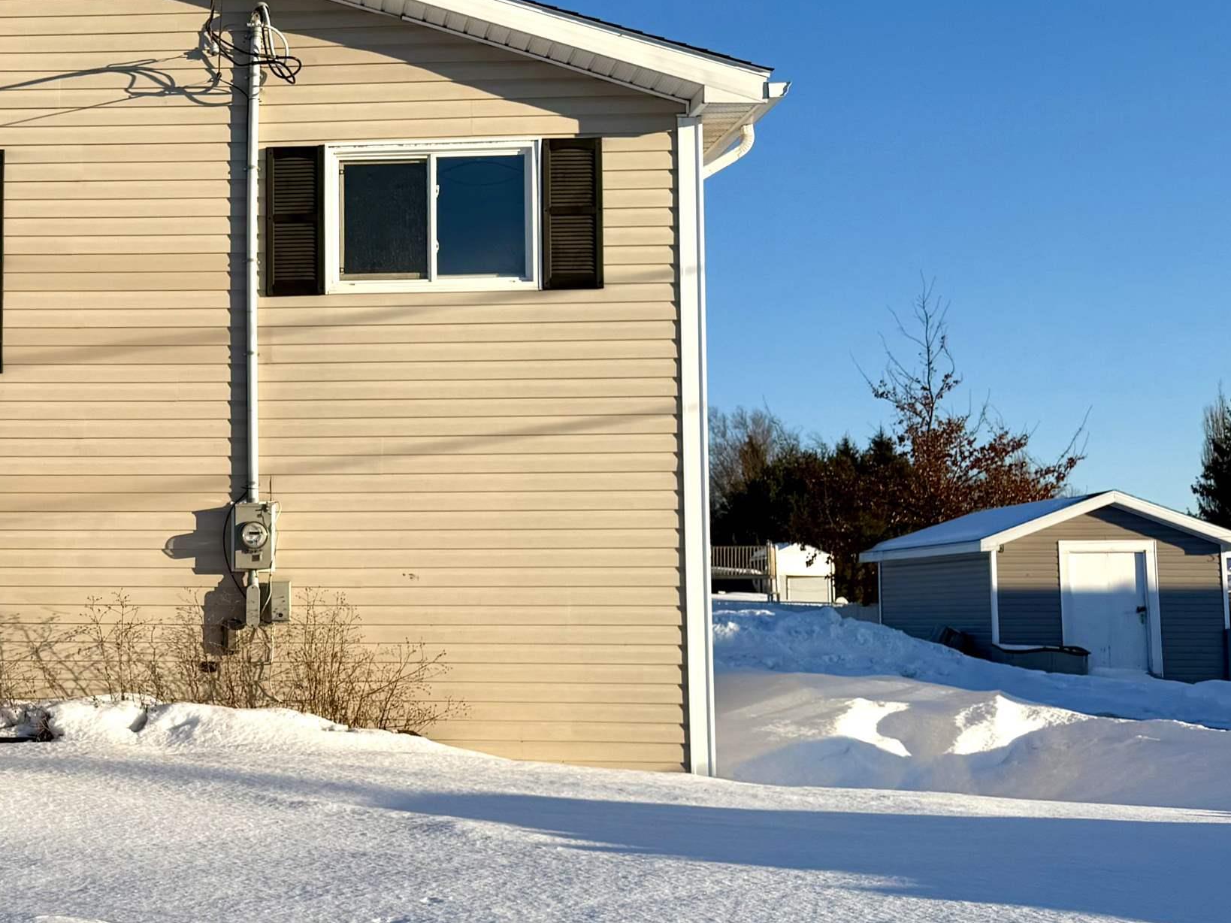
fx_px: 1600
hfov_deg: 39.0
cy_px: 502
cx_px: 114
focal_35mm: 45
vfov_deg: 32.2
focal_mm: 6.76
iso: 80
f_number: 1.78
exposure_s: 1/4673
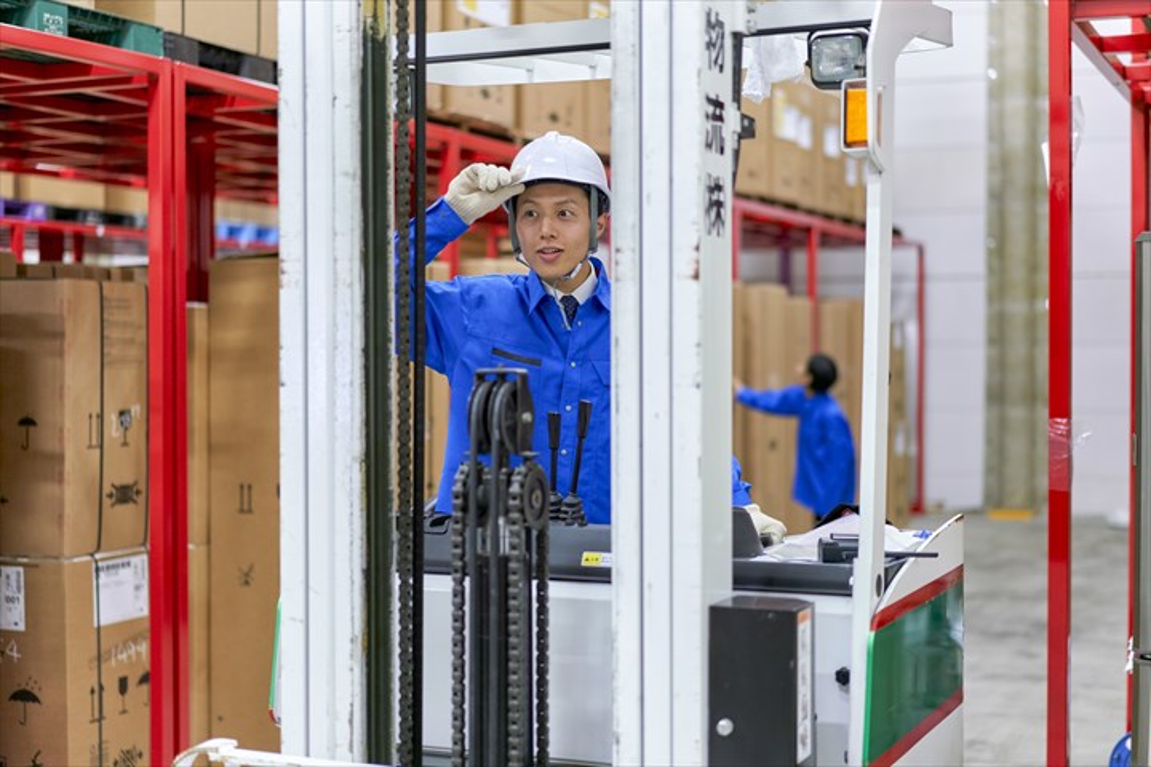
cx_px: 576
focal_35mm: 55
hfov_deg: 36.2
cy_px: 384
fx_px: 1758
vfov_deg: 24.6
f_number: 1.8
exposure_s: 1/125
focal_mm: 55
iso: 800
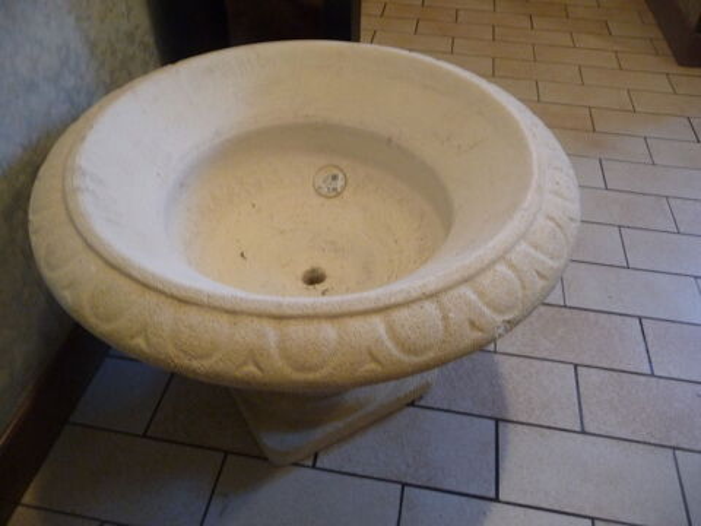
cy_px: 263
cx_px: 350
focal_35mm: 28
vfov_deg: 49.7
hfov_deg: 63.4
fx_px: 567
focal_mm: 4.7
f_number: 3.3
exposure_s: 1/13
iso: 400
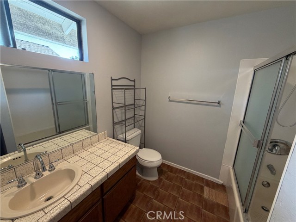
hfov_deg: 102.1
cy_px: 111
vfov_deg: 85.7
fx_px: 120
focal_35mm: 14
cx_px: 148
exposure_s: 1/60
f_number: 2.2
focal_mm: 2.22
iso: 250
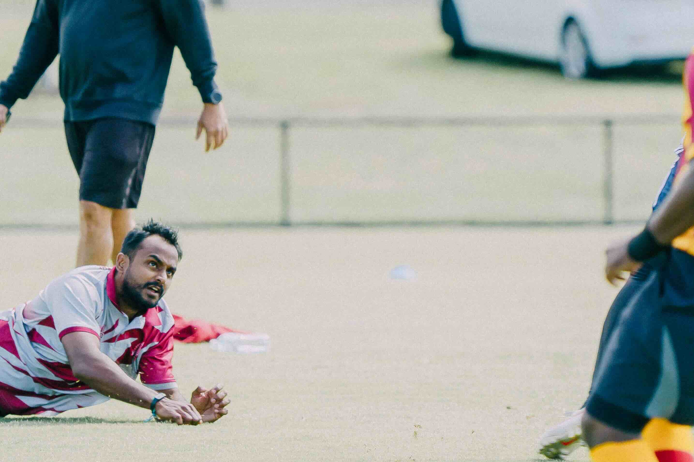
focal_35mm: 799
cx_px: 331
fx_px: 15400
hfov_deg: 2.6
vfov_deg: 1.7
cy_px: 81
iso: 200
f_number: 6.3
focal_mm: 382
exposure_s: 1/500
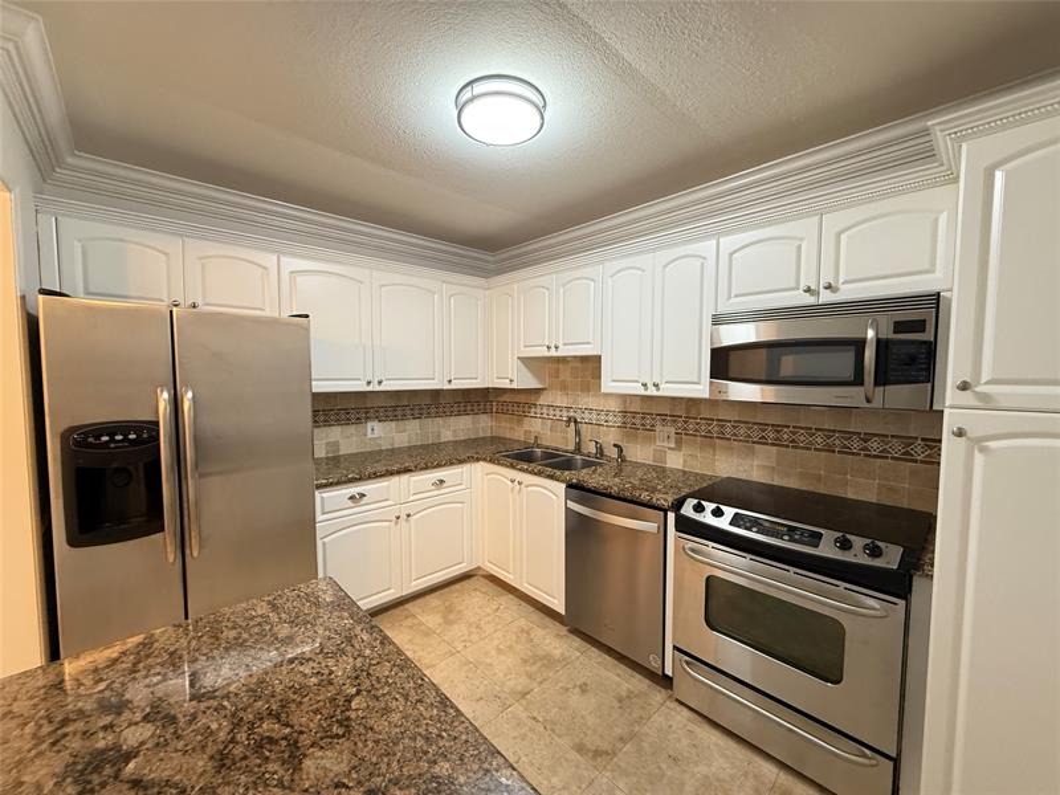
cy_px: 398
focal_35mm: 14
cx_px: 530
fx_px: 429
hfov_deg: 102.1
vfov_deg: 85.7
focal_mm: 2.22
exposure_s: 1/60
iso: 320
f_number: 2.2
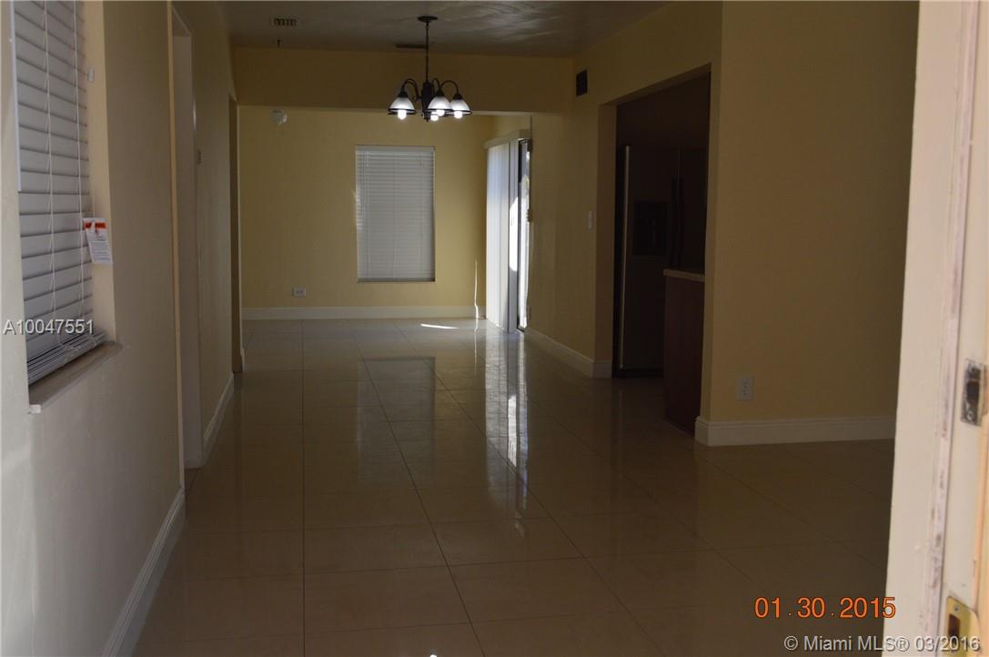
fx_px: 988
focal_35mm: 36
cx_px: 494
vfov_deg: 36.8
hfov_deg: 53.2
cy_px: 328
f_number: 10
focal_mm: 24
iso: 400
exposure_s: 1/200
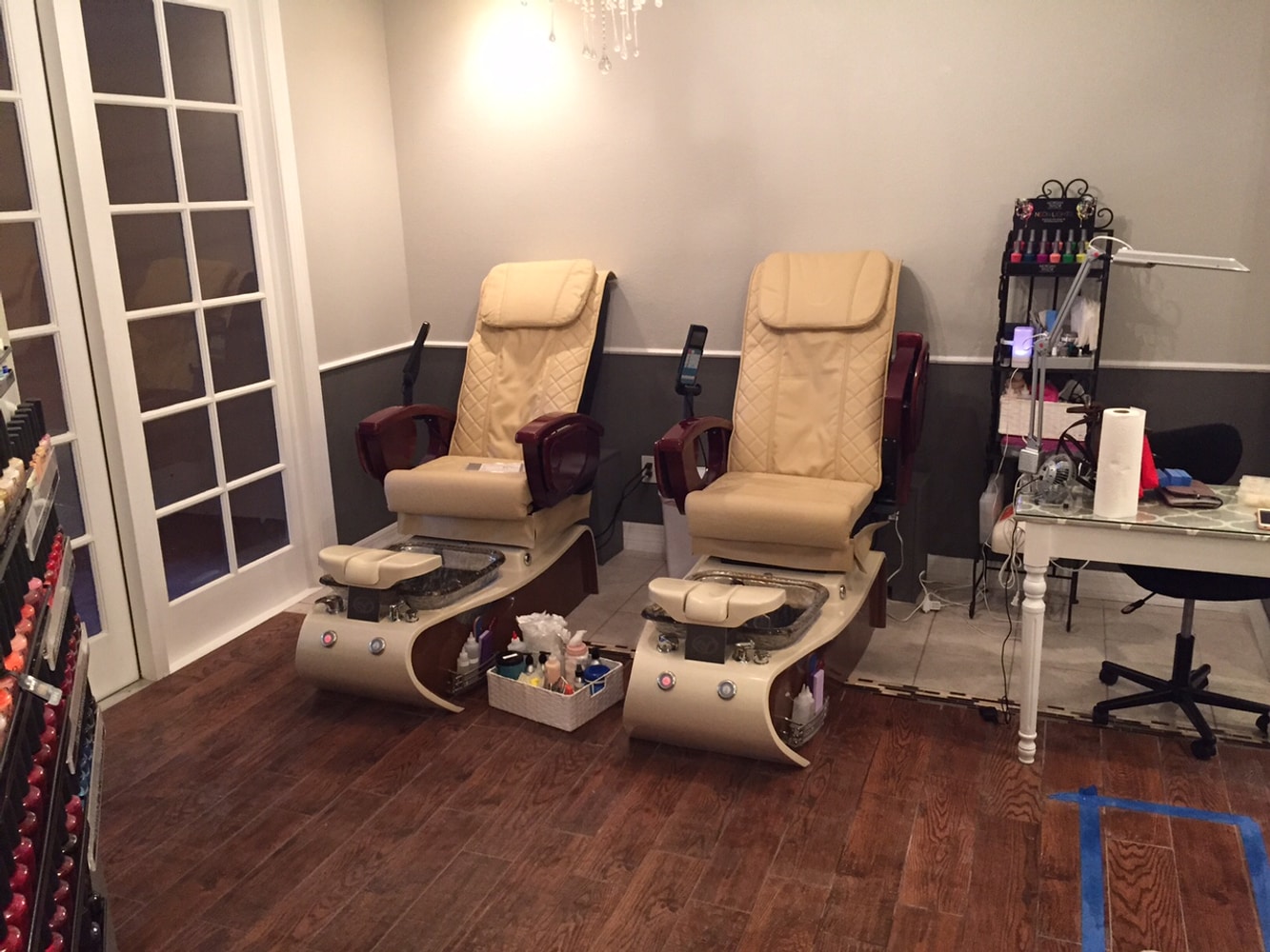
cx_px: 635
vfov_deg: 48.2
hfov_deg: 61.7
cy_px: 476
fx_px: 1064
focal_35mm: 29
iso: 250
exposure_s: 1/24
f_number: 2.2
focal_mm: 4.15
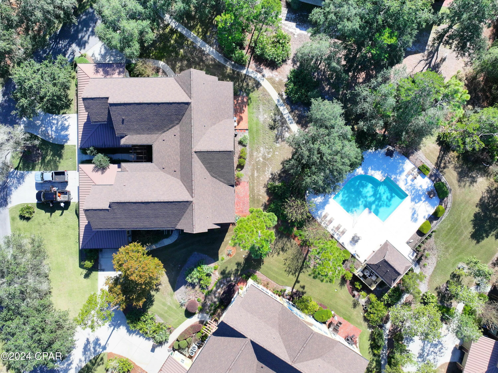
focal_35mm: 24
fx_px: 345
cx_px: 249
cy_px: 186
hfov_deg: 71.6
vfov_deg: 56.8
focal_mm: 12.29
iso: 360
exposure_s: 1/1600
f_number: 2.8
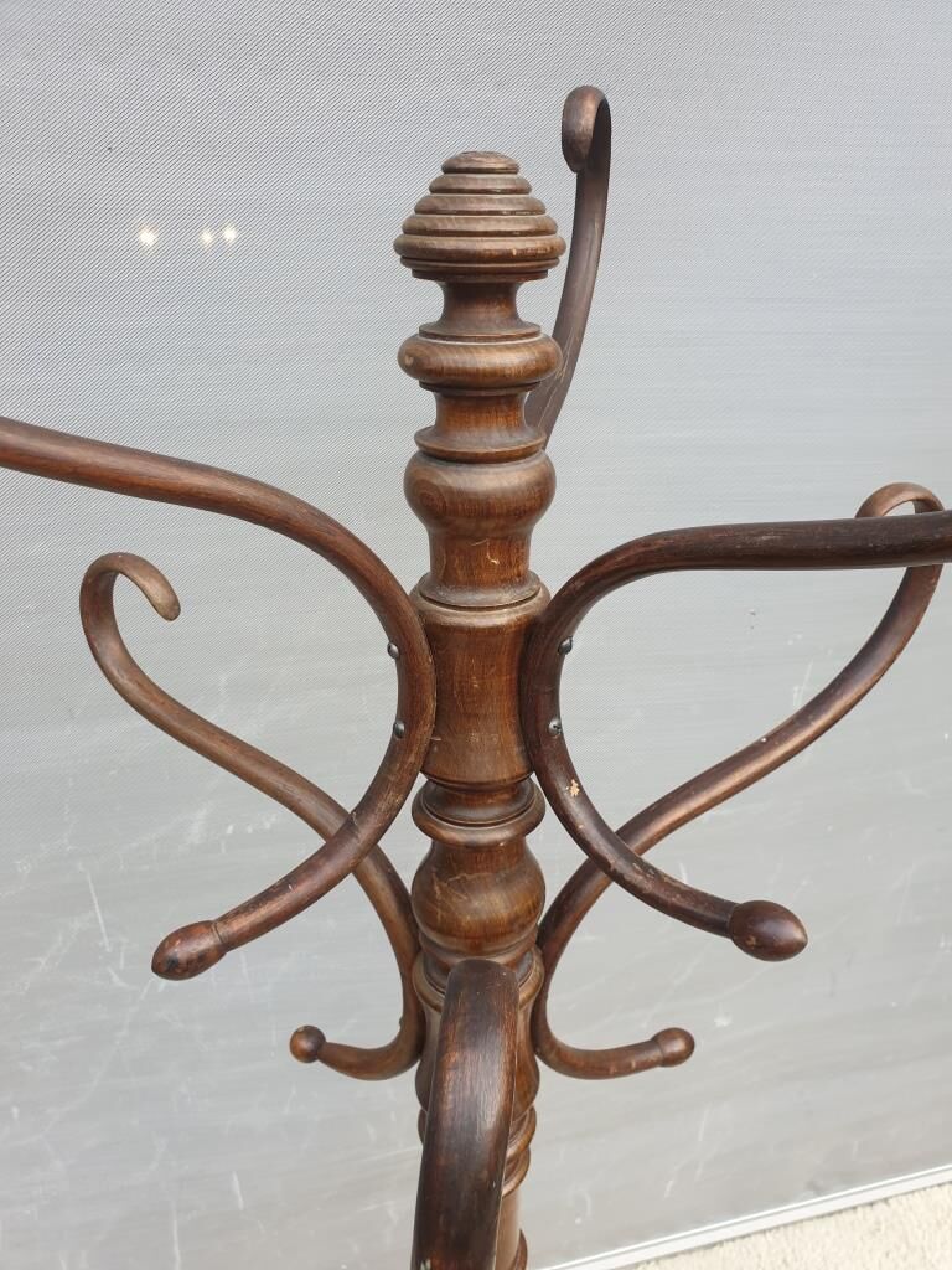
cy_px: 635
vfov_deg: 67.3
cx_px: 476
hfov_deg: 53.1
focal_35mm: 26
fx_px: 953
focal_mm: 4.3
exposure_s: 1/120
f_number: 2.4
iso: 80
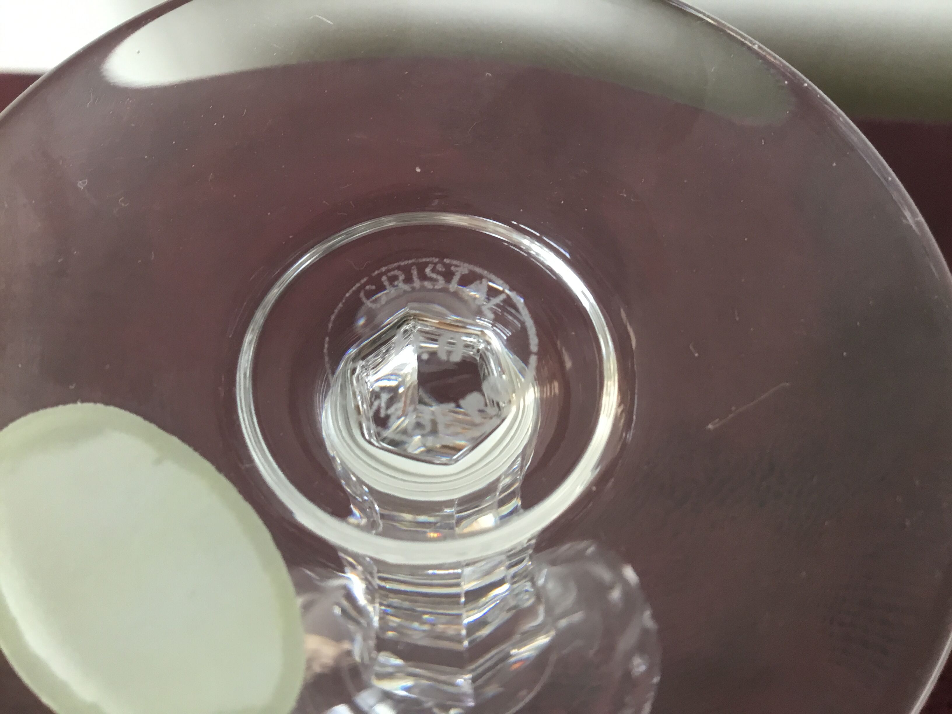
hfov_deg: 58.4
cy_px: 357
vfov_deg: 45.4
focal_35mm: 31
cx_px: 476
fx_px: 853
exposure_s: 1/33
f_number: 2.4
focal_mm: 3.3
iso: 64
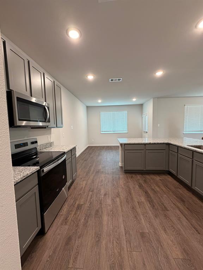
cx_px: 102
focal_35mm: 14
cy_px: 135
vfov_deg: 102.1
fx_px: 109
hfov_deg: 85.7
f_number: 2.2
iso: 320
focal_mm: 2.22
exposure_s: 1/60
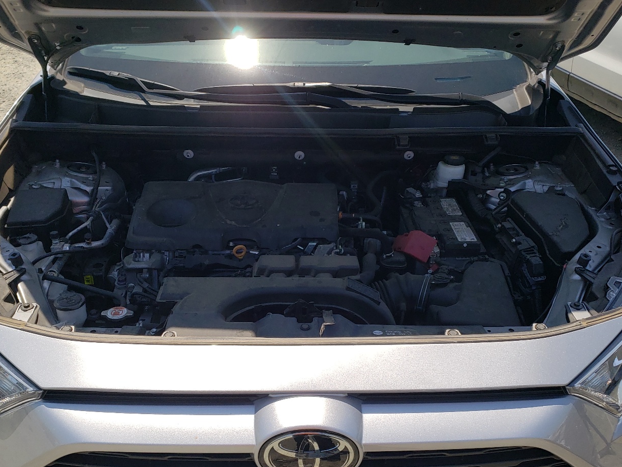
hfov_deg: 54.0
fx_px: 611
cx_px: 305
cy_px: 296
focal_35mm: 34
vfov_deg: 41.4
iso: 50
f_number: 1.5
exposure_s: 1/5000
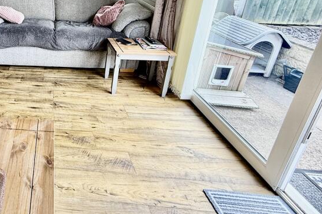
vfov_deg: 45.1
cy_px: 38
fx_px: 241
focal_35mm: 27
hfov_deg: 56.9
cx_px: 26
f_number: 2.2
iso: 50
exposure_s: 1/100
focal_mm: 2.22
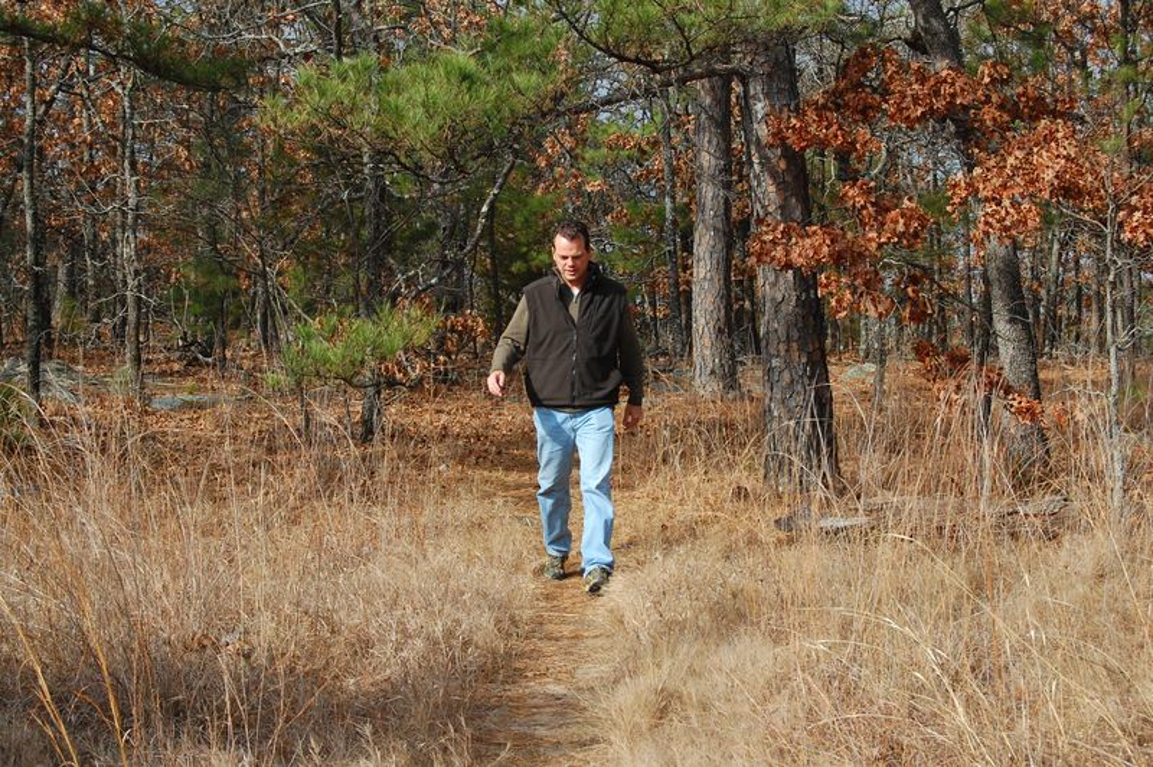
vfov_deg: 17.5
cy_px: 384
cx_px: 576
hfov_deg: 26.0
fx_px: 2496
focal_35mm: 78
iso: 400
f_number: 10
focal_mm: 52
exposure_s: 1/400
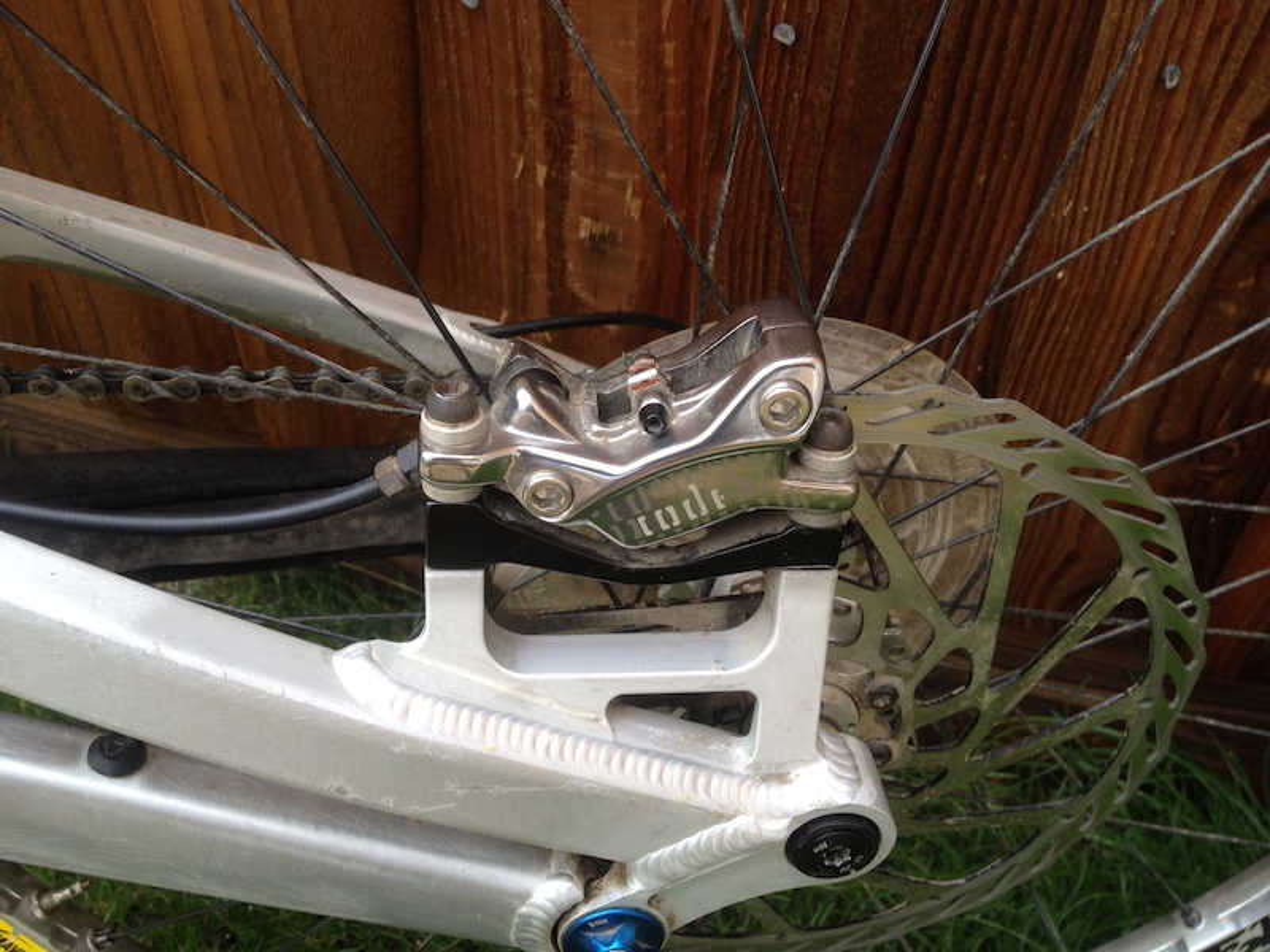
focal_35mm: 35
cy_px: 476
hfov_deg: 52.6
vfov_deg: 40.7
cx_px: 635
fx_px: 1284
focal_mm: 4.28
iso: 50
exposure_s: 1/120
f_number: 2.4
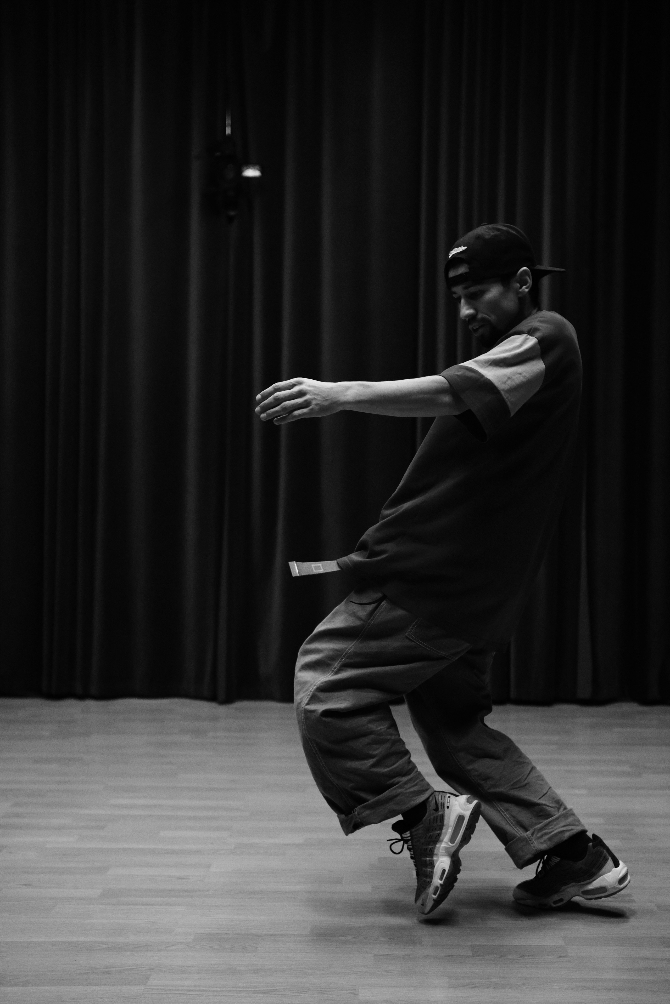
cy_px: 502
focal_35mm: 50
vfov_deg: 39.6
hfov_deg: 27.0
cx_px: 335
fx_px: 1396
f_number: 1.8
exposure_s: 1/2000
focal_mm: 33
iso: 3200
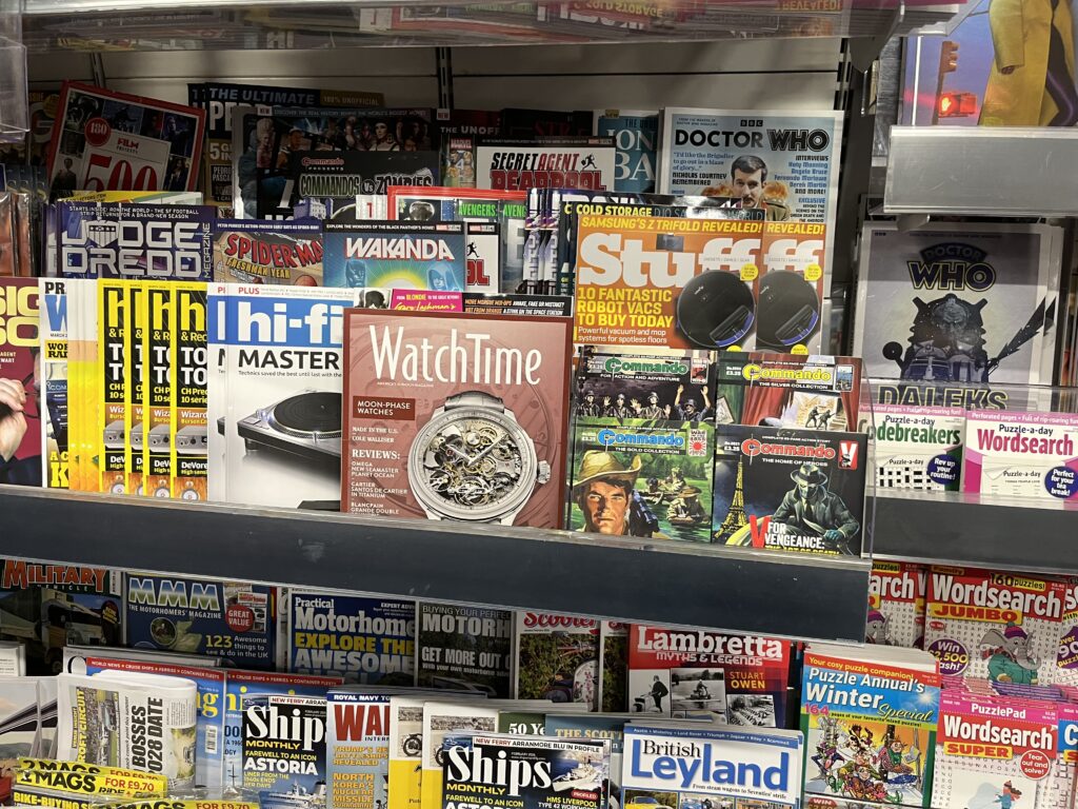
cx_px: 539
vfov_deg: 53.1
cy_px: 404
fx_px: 810
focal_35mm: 26
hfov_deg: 67.3
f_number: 1.6
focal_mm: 5.1
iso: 125
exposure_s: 1/50
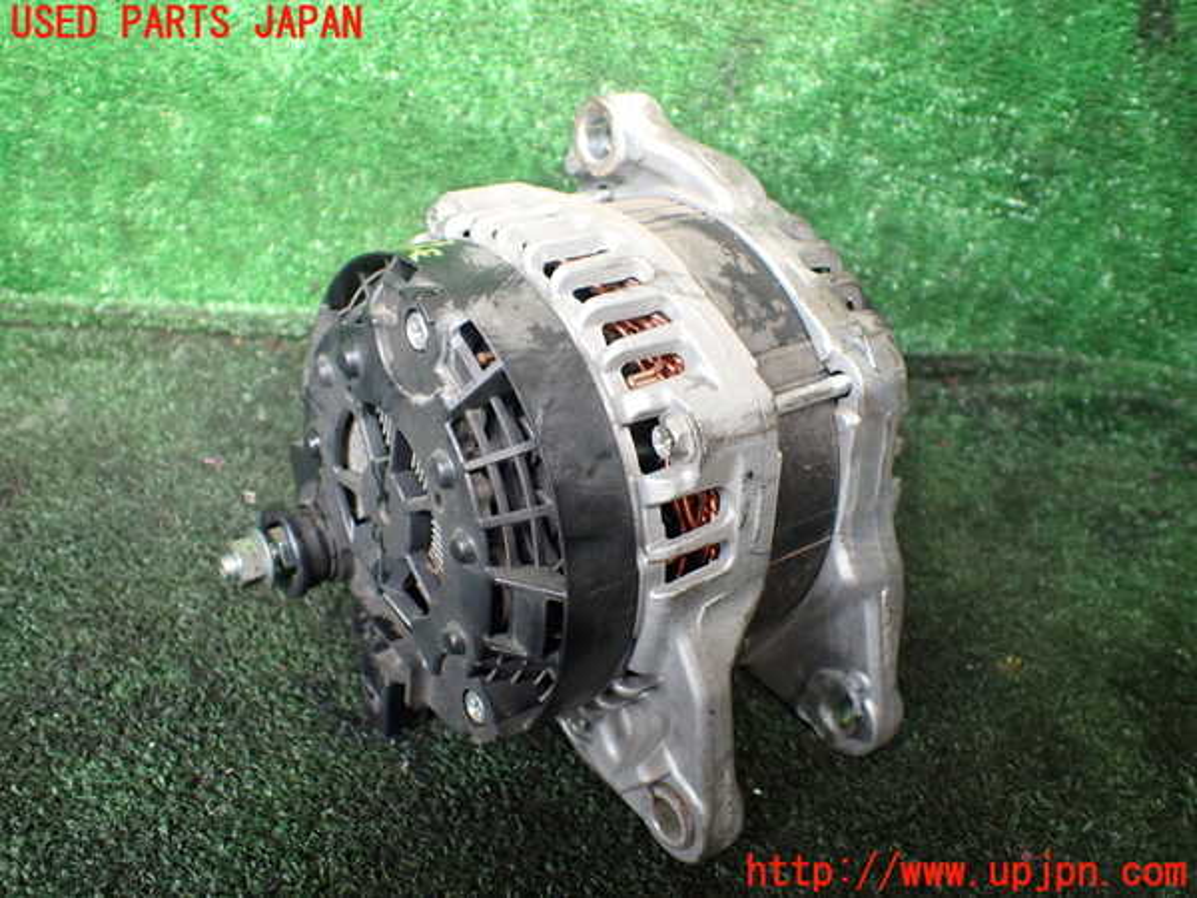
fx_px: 1037
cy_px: 449
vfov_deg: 46.8
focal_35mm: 30
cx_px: 598
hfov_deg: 60.0
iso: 320
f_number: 2.3
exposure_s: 1/125
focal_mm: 5.4
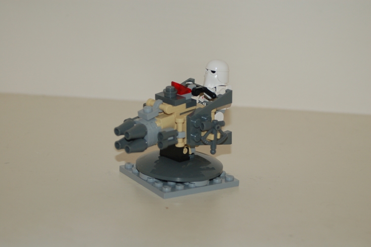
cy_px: 124
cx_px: 186
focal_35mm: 120
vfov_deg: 11.4
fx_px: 1236
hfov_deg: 17.1
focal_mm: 80
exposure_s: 1/60
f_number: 5.6
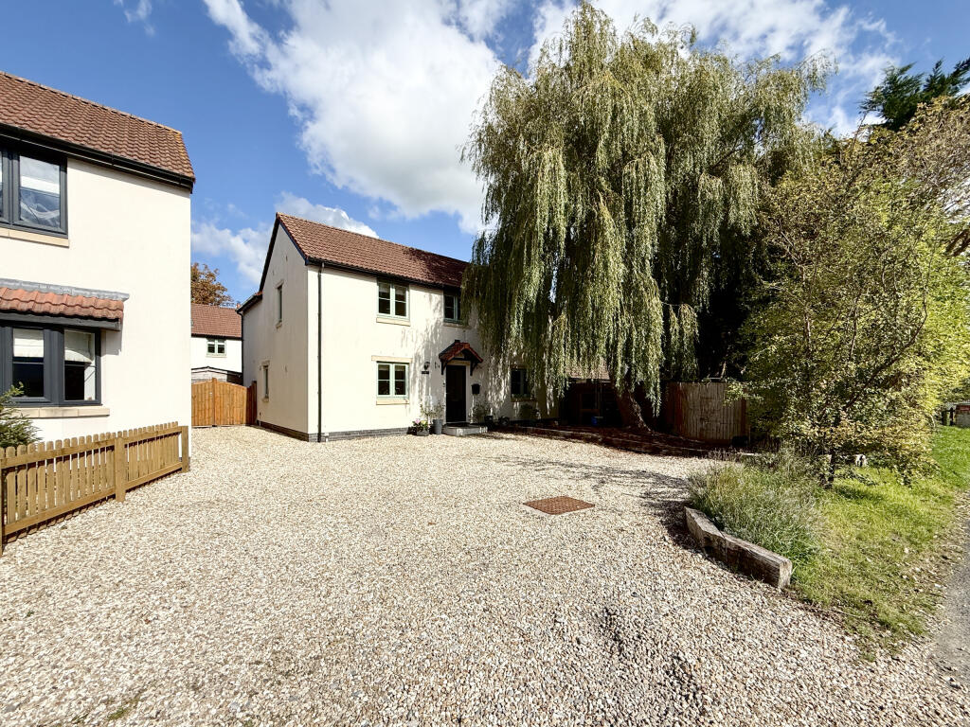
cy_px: 364
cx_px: 485
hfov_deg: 102.1
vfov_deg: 85.7
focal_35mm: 14
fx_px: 392
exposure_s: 1/3460
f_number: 2.2
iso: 50
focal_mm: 2.22
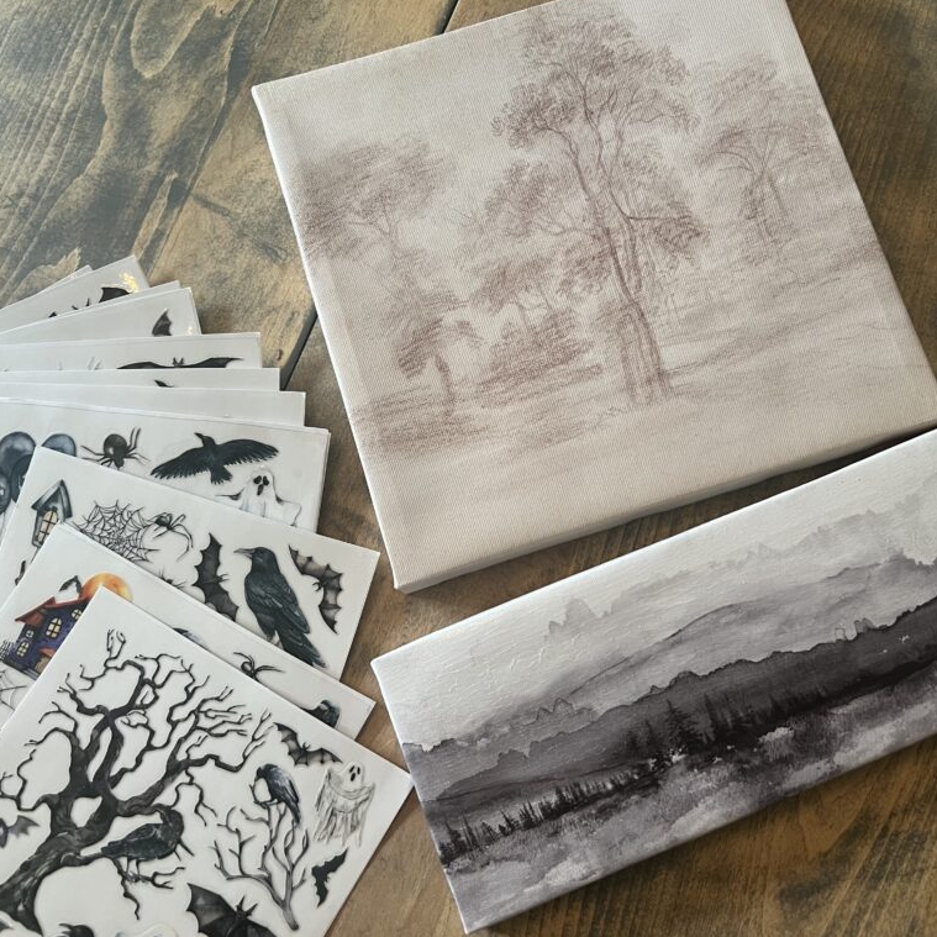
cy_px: 465
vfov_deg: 52.5
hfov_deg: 52.1
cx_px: 569
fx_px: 949
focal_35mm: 31
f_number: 1.5
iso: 160
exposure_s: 1/60
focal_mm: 5.7
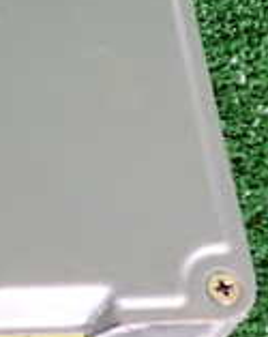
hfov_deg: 12.9
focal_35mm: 112
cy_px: 77
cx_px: -150
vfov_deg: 17.1
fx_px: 1114
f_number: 2.3
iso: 800
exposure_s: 1/25
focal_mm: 5.4
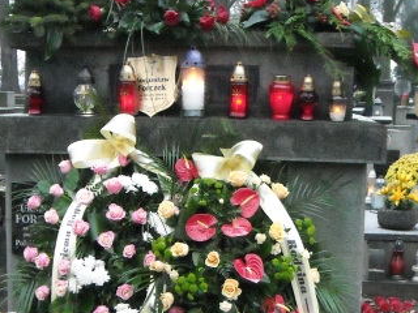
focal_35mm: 70
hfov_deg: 27.8
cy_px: 220
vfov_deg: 20.9
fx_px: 845
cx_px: 200
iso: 800
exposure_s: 1/80
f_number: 2.8
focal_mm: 5.7
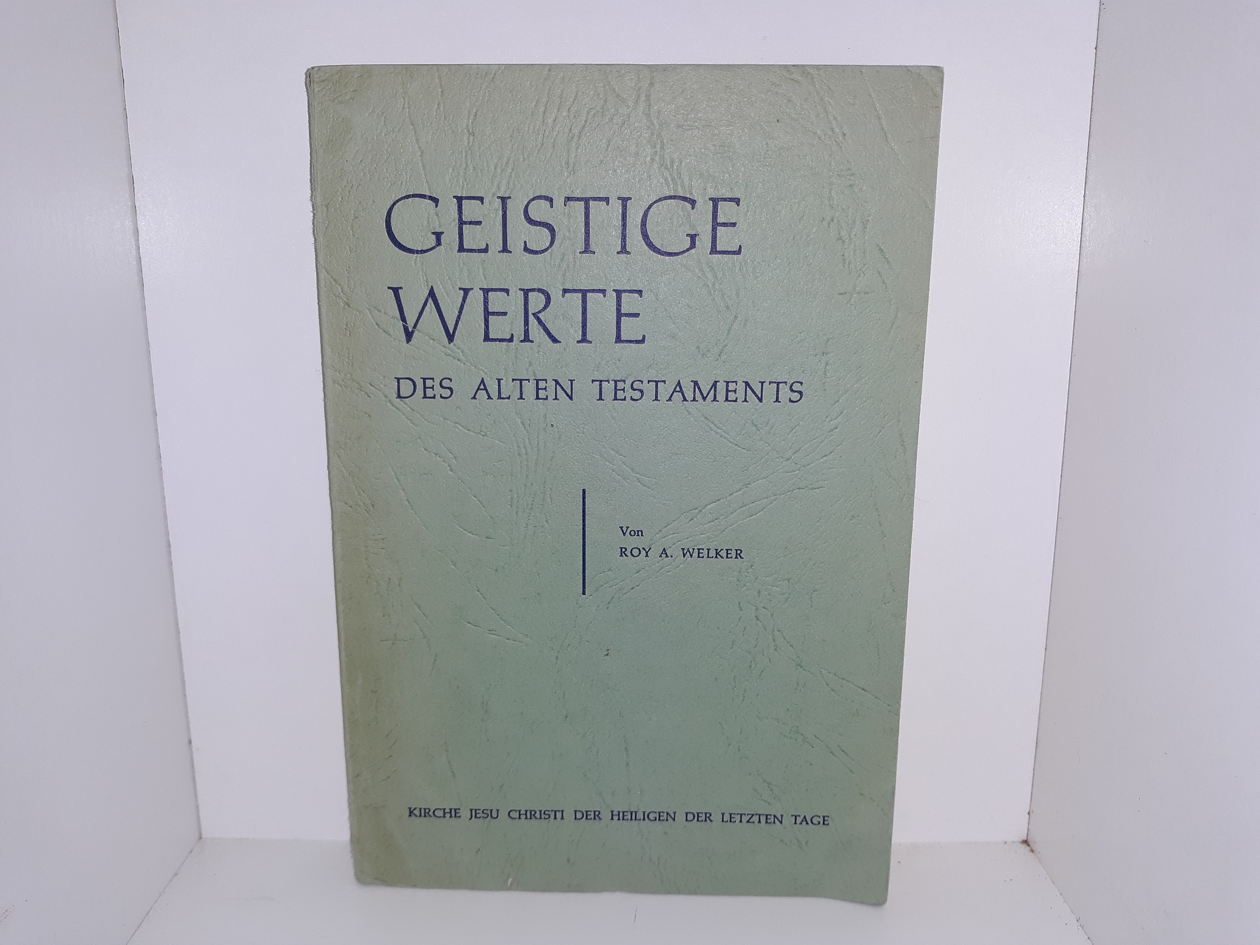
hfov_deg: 63.4
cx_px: 630
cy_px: 472
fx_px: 1019
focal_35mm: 28
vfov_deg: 49.7
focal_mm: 3.7
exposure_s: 1/209
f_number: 1.7
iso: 40
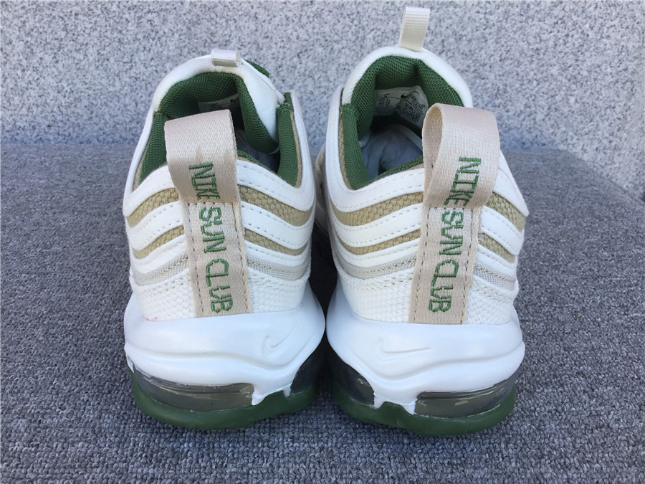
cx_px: 322
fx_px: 578
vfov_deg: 45.4
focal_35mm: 31
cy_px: 242
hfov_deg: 58.4
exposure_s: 1/186
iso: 25
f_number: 2.4
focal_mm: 3.3
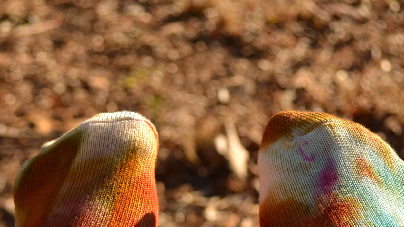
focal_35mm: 109
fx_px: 1168
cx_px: 124
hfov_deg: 19.5
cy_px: 267
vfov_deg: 10.9
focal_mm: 34
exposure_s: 1/1600
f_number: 5
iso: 800
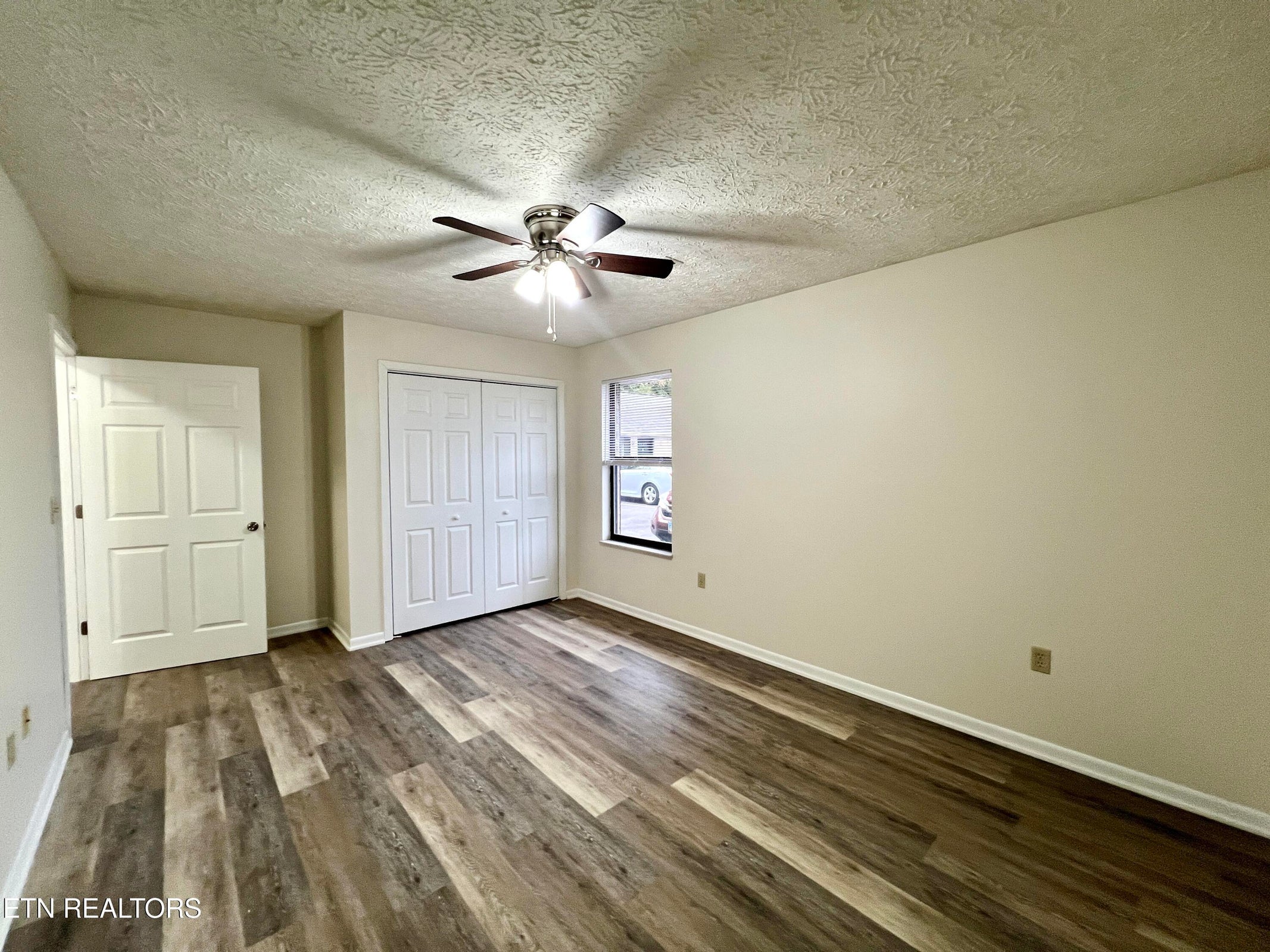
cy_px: 476
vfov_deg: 89.9
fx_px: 477
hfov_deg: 106.2
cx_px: 635
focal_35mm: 13
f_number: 1.8
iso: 250
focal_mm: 1.57
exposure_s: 1/120
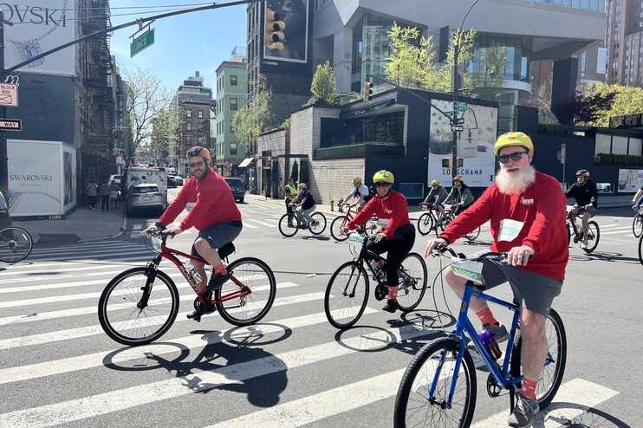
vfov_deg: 46.3
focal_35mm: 28
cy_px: 202
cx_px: 312
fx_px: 500
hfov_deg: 65.5
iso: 50
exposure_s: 1/2994
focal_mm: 5.7
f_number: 1.5
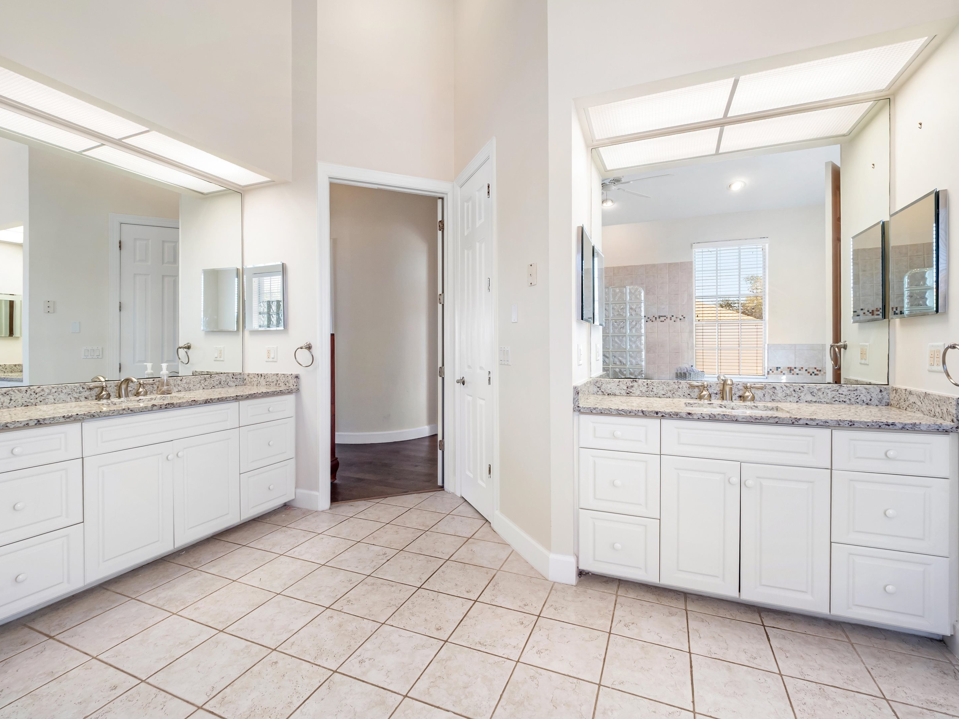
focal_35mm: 15
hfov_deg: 98.2
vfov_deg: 81.7
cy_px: 344
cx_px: 489
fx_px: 416
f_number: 7.1
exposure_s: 1/6
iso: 200
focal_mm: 7
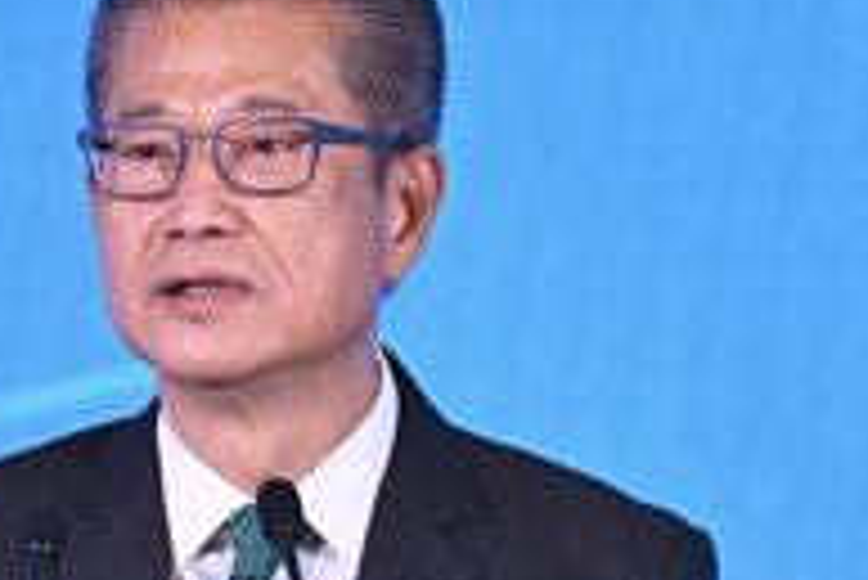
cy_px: 580
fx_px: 29726
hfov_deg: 1.7
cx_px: 139
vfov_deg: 1.1
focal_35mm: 1232
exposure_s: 1/100
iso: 560
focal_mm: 340
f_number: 4
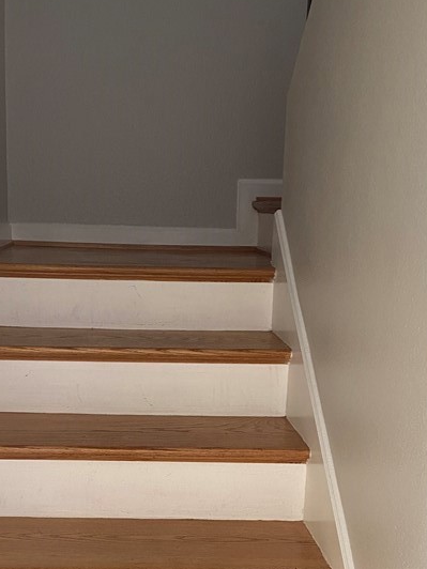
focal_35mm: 50
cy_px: 379
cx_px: 146
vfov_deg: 37.8
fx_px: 822
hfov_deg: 28.9
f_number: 1.8
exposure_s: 1/60
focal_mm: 4.25
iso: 125
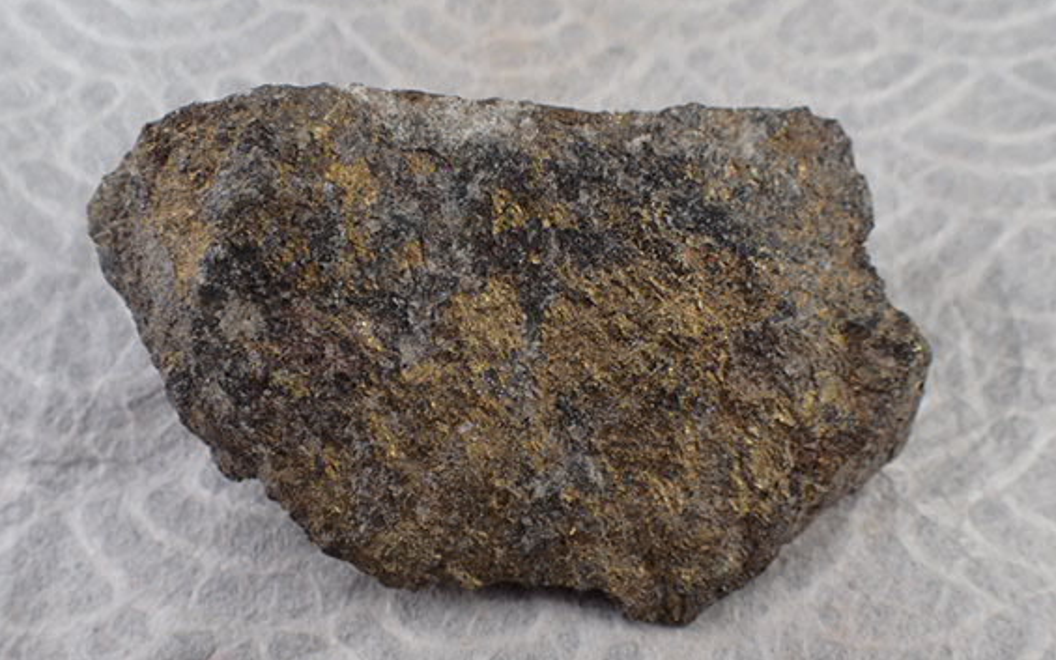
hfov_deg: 54.0
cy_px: 322
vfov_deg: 35.3
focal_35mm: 36
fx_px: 1036
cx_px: 520
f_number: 2.3
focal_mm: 5.5
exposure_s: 1/400
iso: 100
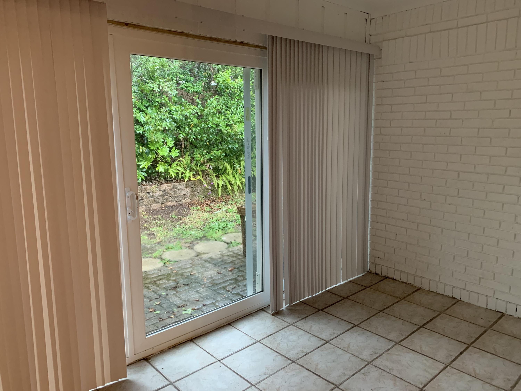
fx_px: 391
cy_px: 196
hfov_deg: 67.3
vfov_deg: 53.1
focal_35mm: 26
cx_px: 260
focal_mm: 4.25
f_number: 1.8
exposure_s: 1/40
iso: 400
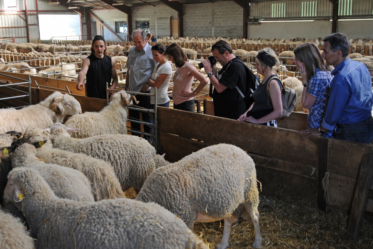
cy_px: 124
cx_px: 186
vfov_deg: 36.9
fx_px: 373
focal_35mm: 36
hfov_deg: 53.1
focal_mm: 24
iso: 400
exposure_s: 1/50
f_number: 4
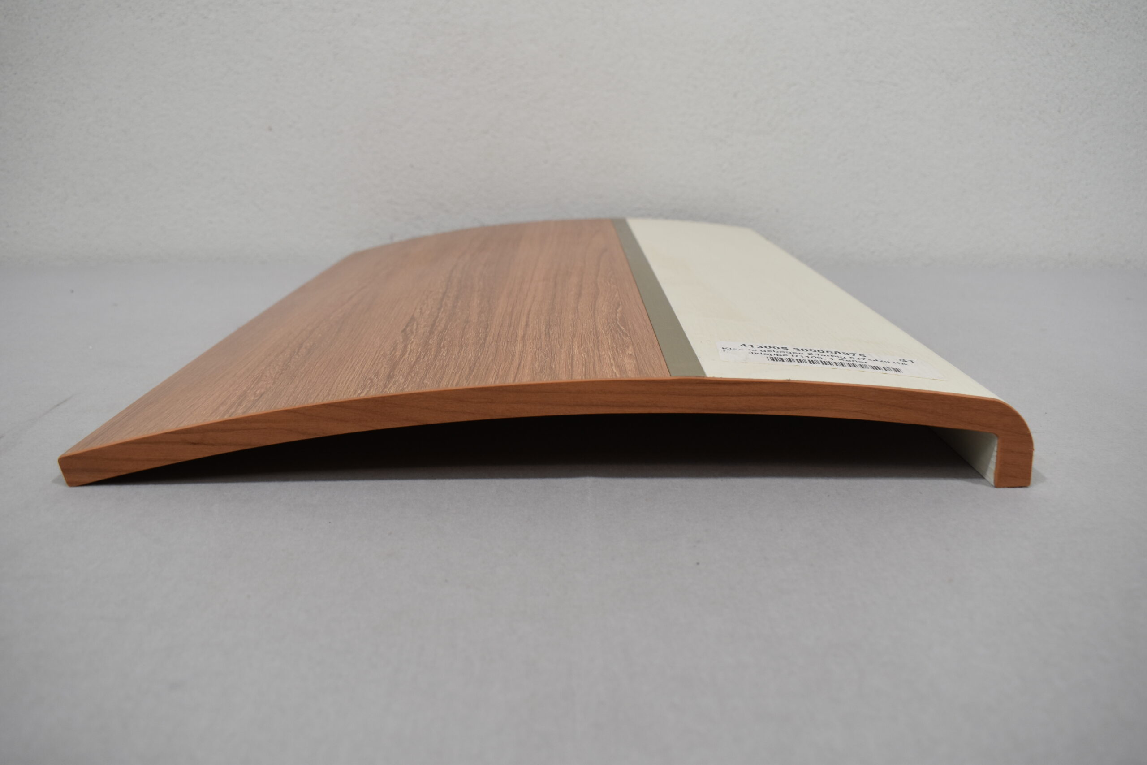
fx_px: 956
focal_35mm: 30
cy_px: 382
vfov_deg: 43.6
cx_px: 574
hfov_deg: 61.9
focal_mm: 20
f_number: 5.6
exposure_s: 1/125
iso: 400
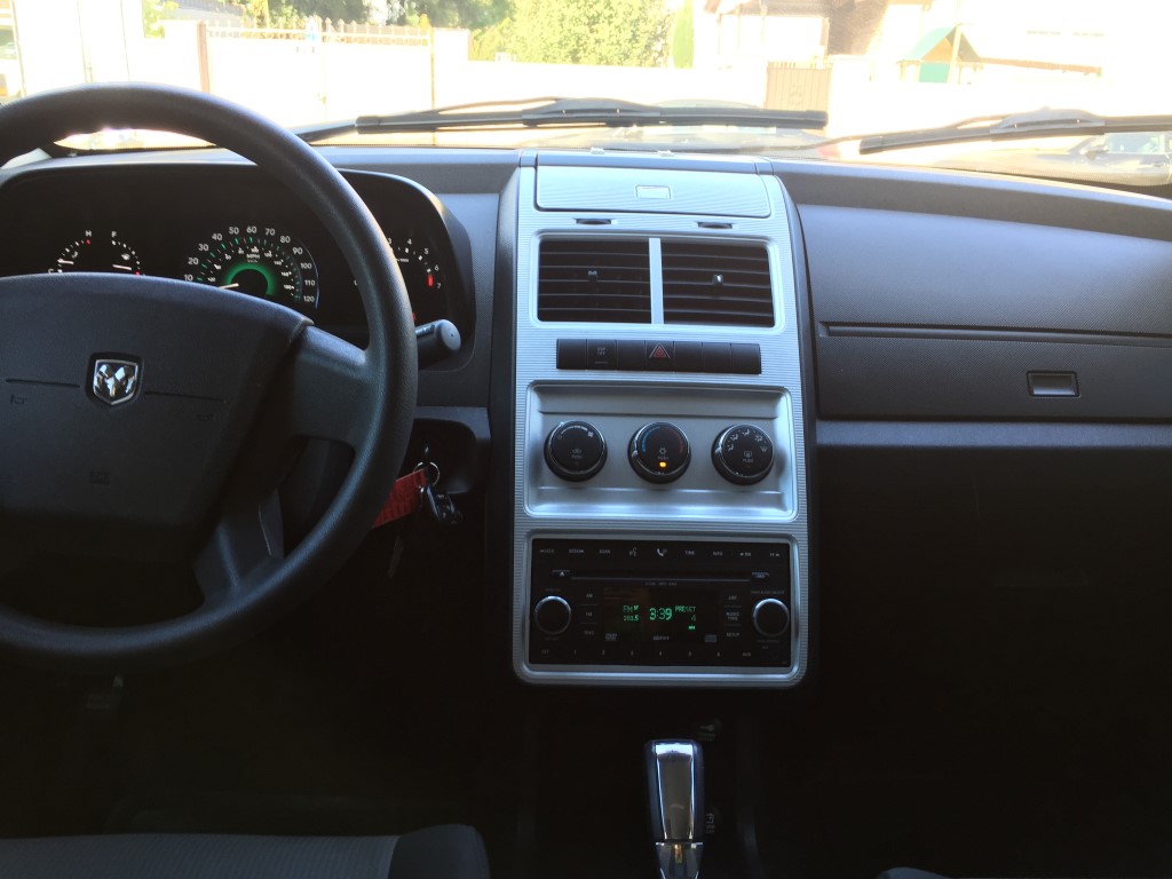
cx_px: 586
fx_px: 982
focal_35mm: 29
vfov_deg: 48.2
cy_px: 440
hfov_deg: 61.7
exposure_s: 1/40
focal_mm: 4.15
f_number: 2.2
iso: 32
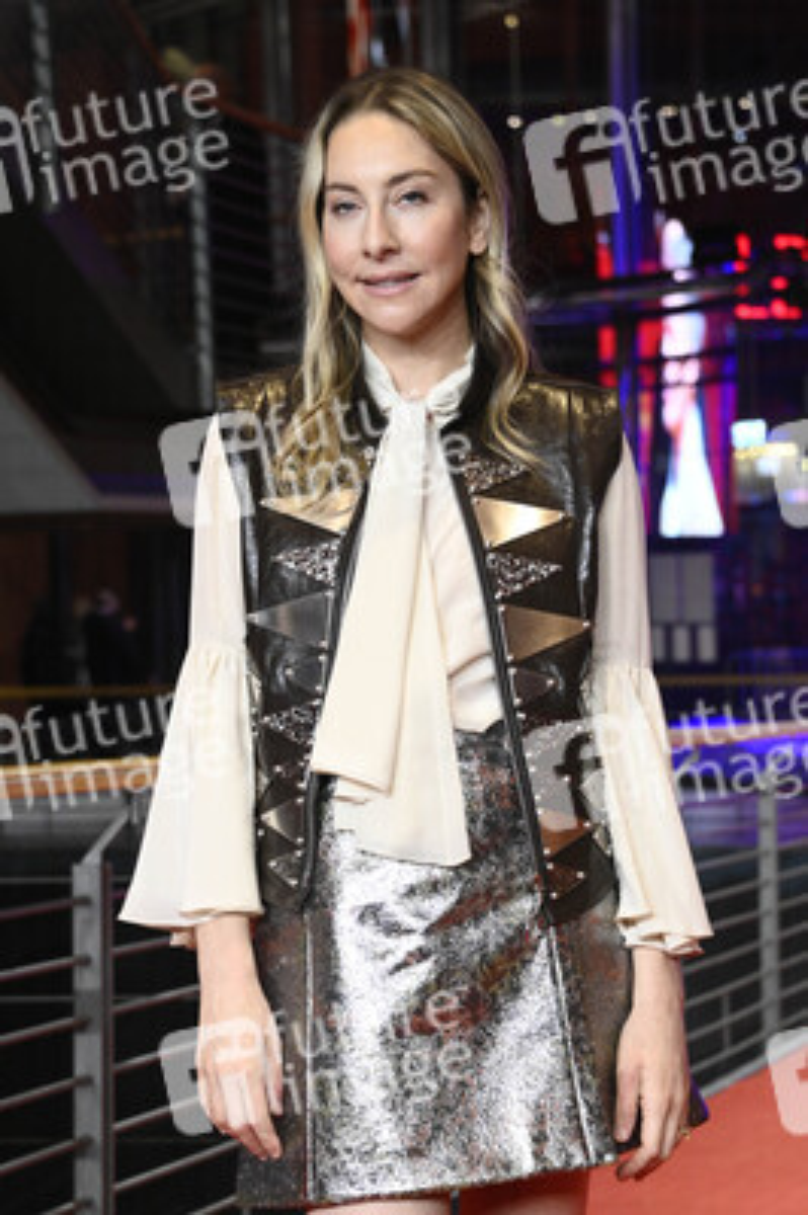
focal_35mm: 82
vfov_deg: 24.8
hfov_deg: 16.6
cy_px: 608
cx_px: 404
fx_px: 2765
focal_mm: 82
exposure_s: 1/250
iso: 5000
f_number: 5.6
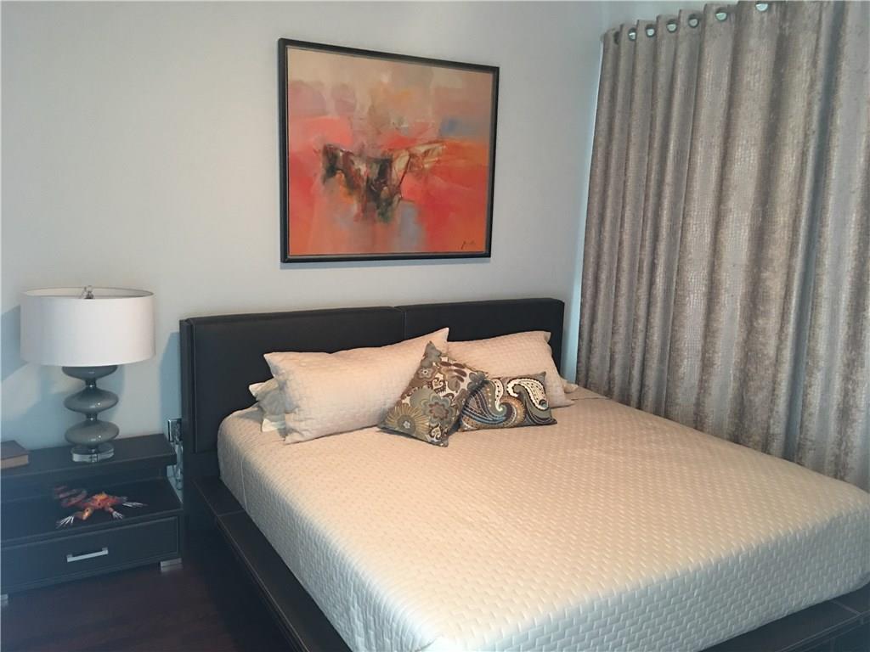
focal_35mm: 29
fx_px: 729
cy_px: 326
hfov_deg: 61.7
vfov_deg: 48.2
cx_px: 435
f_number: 2.2
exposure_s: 1/4
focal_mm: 4.15
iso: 64
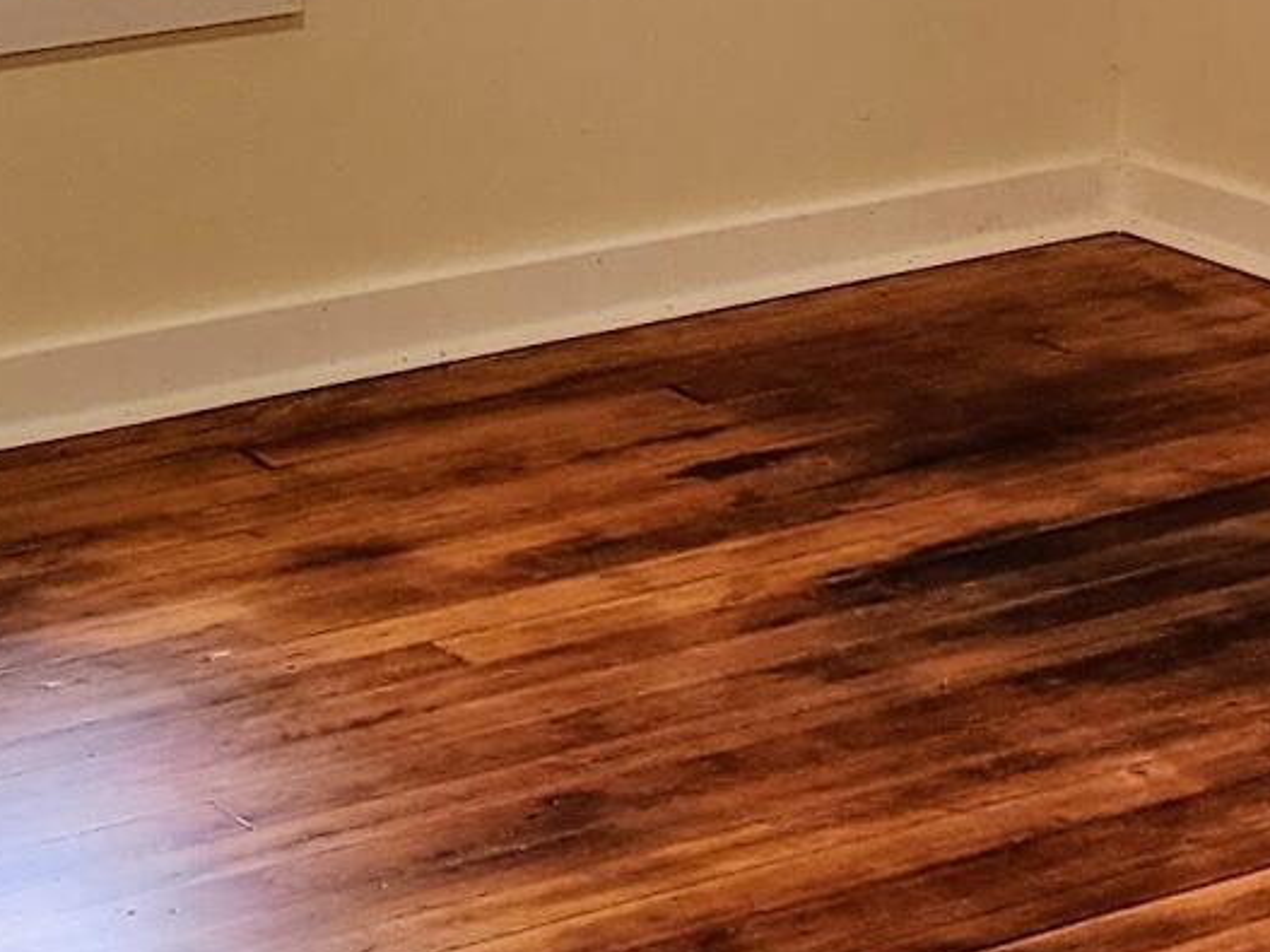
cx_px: 745
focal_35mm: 131
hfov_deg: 15.0
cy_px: -255
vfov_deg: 11.1
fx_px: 4805
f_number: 1.8
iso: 100
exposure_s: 1/120
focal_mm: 6.4
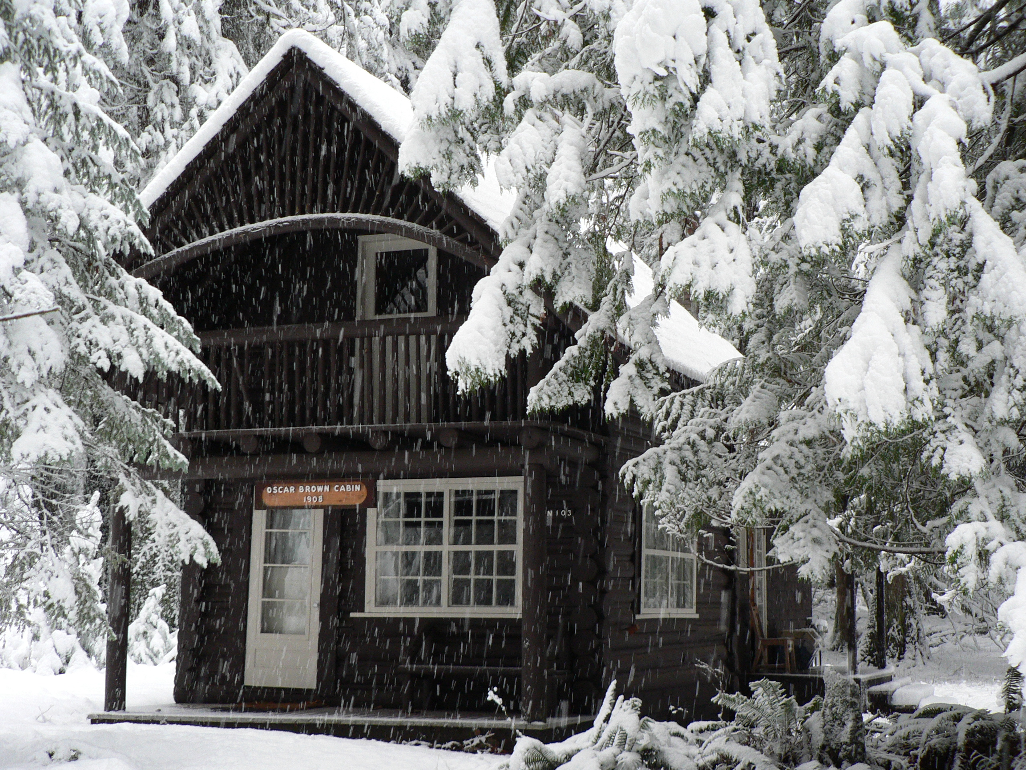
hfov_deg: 32.2
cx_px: 513
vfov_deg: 24.4
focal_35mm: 60
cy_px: 385
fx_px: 1778
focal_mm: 10.1
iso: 200
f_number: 3.2
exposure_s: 1/30
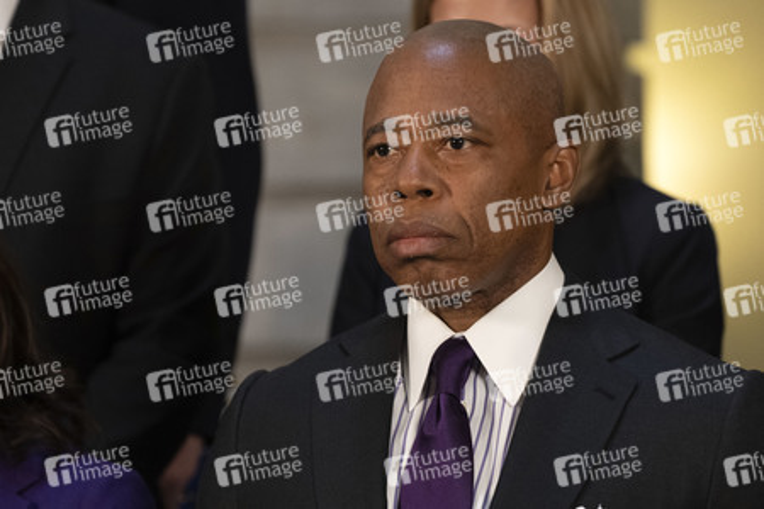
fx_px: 4753
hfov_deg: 9.2
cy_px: 254
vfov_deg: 6.1
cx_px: 382
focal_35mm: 224
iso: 8000
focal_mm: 224
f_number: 5.6
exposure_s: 1/400
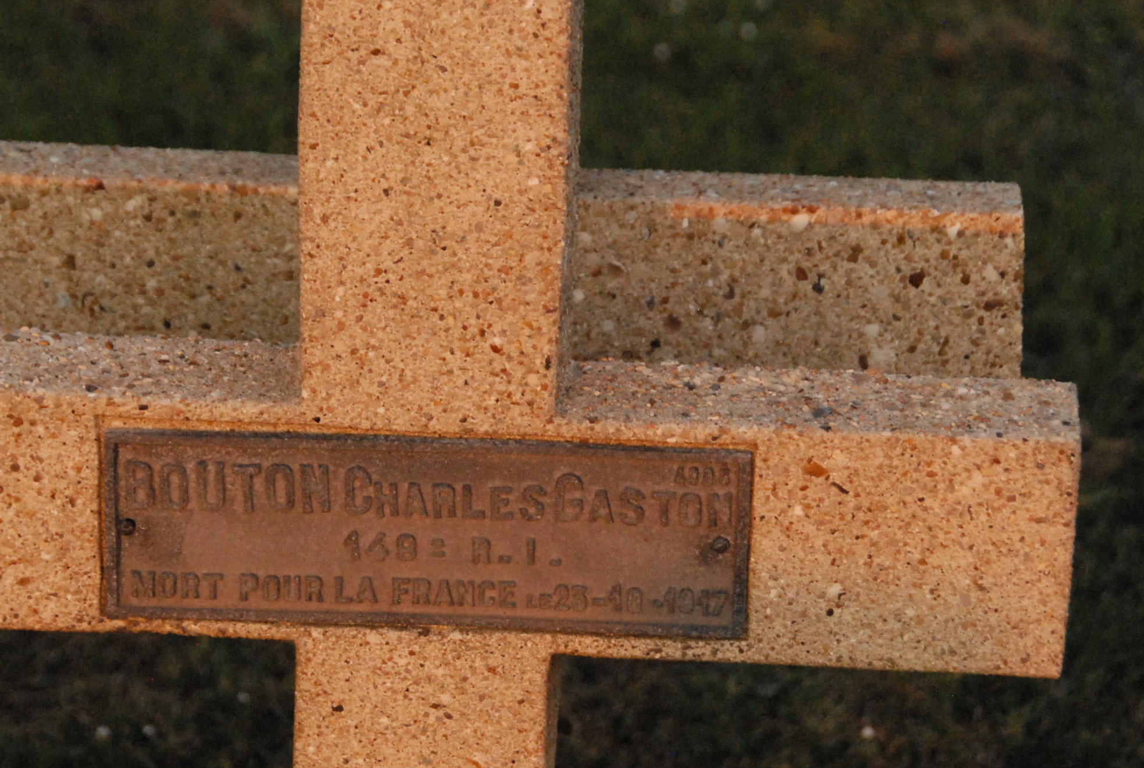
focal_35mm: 166
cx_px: 526
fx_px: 5278
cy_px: 396
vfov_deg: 8.3
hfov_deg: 12.4
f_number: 7.1
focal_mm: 75
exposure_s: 1/750
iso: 1600
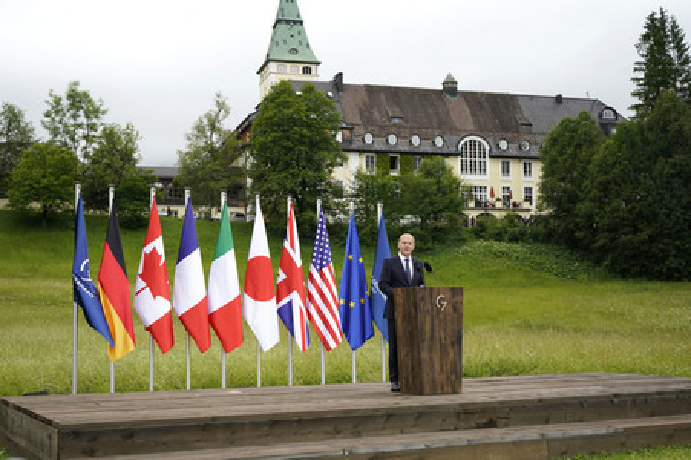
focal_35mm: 43
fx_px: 825
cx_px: 346
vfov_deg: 31.1
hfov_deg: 45.5
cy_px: 230
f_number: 4.5
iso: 400
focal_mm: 43
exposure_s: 1/640
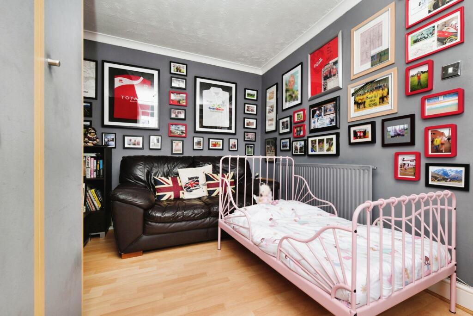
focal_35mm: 15
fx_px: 197
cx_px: 236
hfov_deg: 100.4
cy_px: 158
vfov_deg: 77.3
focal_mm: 15
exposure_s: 1/60
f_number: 10
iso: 640
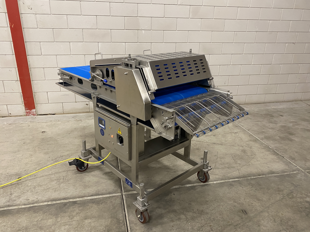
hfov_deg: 67.3
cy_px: 116
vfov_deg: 53.1
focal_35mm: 26
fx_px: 233
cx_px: 155
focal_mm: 4.25
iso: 250
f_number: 1.8
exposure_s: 1/50
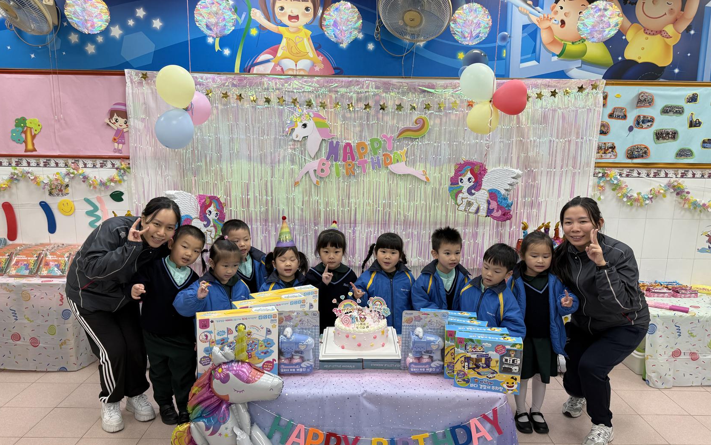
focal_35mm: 26
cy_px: 245
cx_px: 358
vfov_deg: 47.5
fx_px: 504
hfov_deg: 70.4
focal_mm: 6.76
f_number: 1.78
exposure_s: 1/100
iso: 80
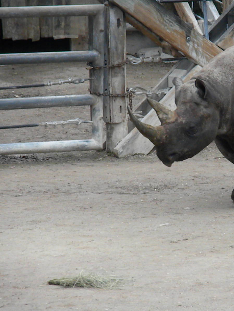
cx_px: 183
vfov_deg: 5.7
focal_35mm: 348
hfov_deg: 4.3
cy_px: 155
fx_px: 3135
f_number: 5.3
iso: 640
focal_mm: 46.2
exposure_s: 1/538
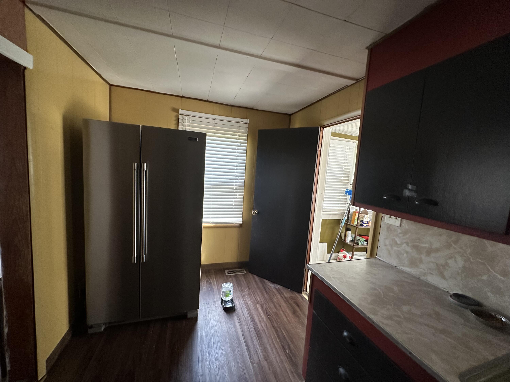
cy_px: 191
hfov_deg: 102.1
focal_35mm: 14
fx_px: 206
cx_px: 255
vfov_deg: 85.7
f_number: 2.2
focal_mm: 2.22
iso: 400
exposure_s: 1/60
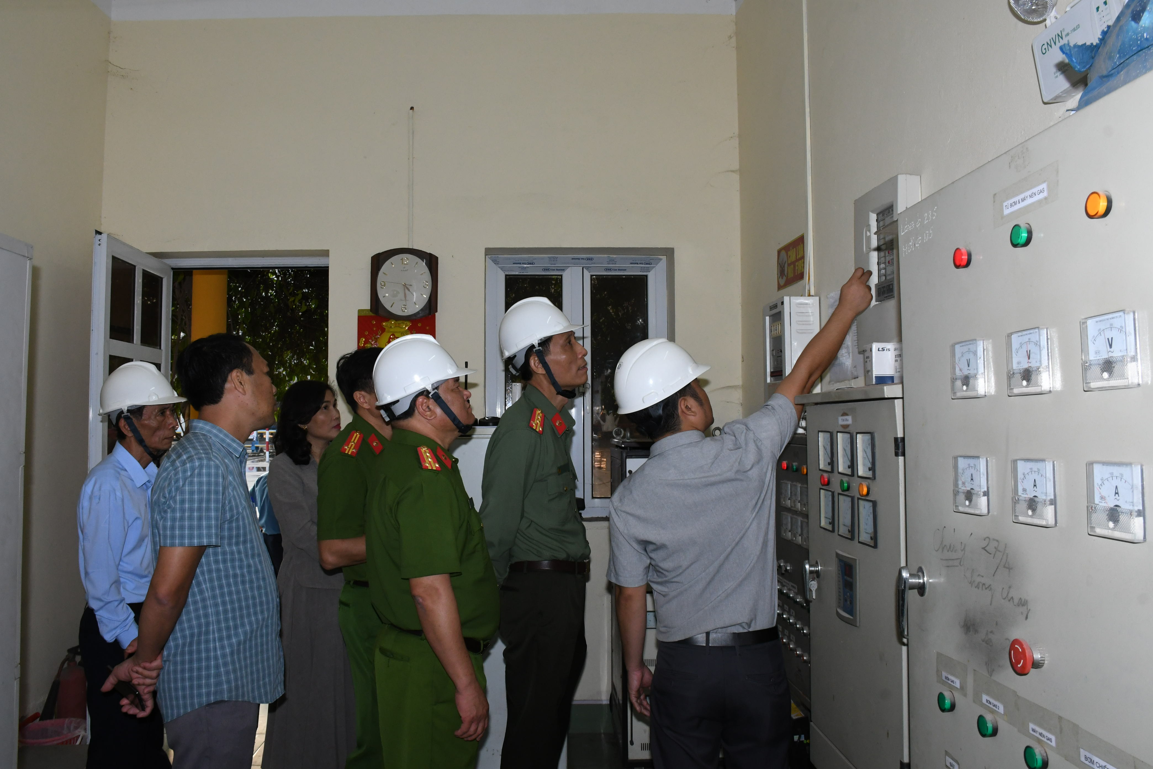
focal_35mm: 27
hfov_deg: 67.4
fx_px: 865
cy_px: 384
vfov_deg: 47.9
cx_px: 576
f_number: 14
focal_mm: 18
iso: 1250
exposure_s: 1/200
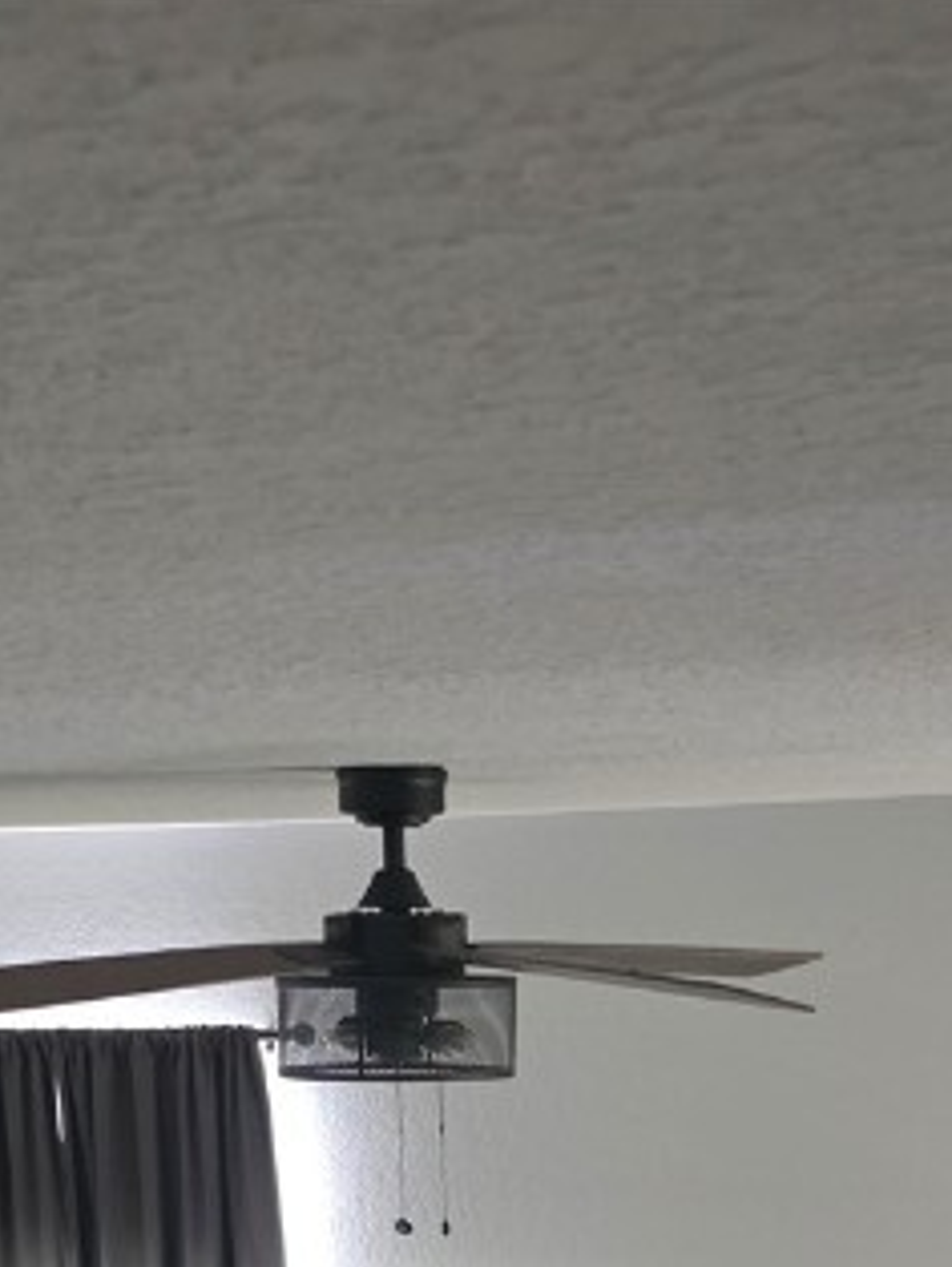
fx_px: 2746
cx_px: 512
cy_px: 1529
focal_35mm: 75
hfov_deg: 19.7
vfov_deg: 23.6
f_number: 1.7
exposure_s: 1/120
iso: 1000
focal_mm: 6.3
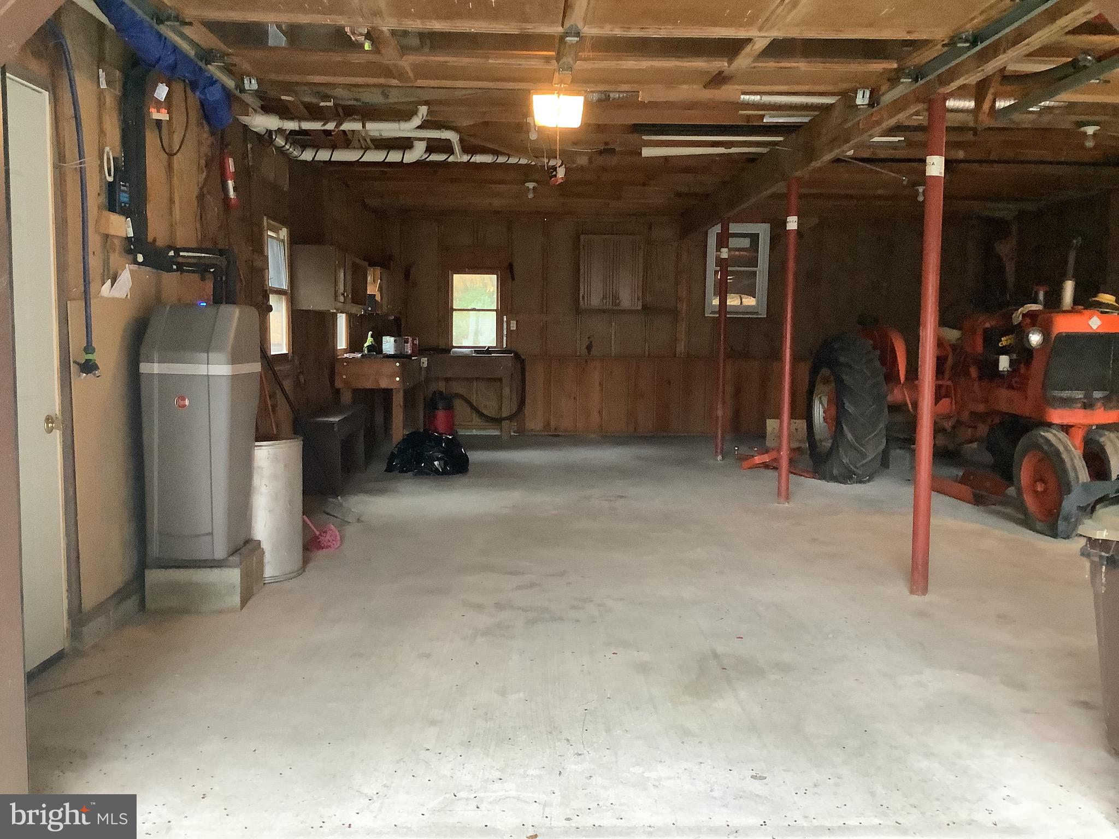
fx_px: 1002
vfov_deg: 45.4
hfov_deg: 58.4
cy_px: 420
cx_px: 560
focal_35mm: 31
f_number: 2.4
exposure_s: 1/30
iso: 500
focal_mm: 3.3
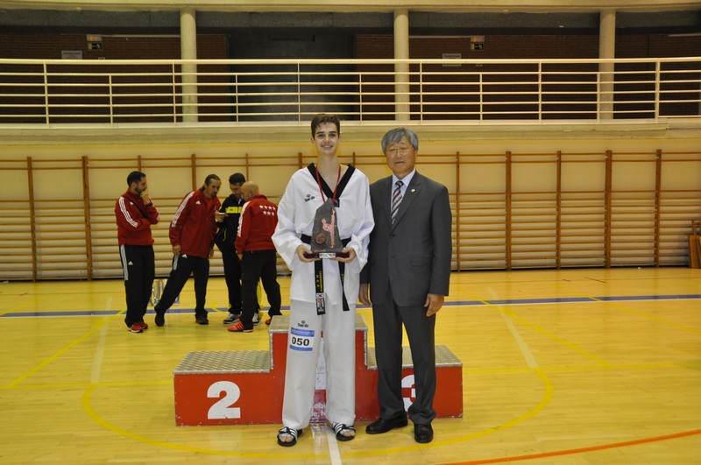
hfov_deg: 53.2
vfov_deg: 36.8
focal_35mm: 36
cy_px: 232
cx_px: 350
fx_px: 700
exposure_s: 1/60
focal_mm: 24
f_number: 4
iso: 800
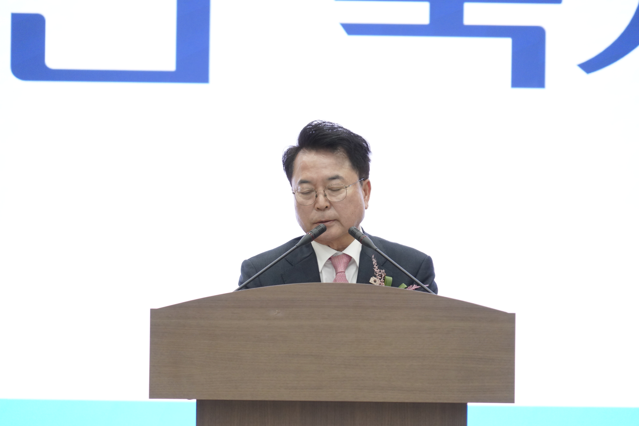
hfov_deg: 8.6
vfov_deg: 5.7
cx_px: 320
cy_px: 213
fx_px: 4260
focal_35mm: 240
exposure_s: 1/200
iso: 4000
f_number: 6.3
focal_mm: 240
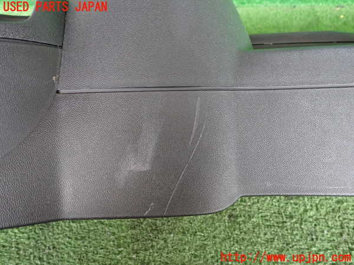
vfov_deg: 54.9
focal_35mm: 25
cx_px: 177
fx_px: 256
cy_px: 132
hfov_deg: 69.4
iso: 320
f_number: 2
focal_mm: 4.5
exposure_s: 1/30
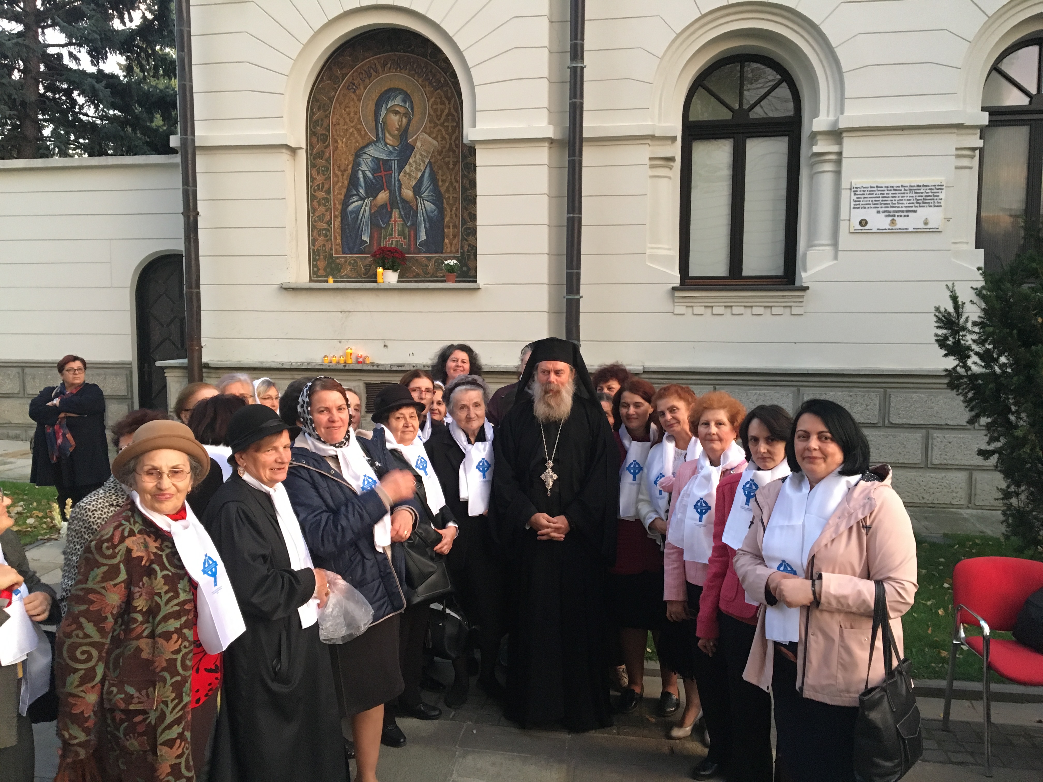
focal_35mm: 29
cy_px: 391
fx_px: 874
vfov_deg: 48.2
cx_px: 522
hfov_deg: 61.7
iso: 200
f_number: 2.2
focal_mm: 4.15
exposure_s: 1/33
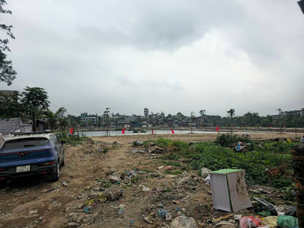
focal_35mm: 23
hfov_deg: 73.9
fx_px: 202
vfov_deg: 58.9
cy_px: 114
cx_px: 152
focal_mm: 6.3
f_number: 1.7
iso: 12
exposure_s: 1/728
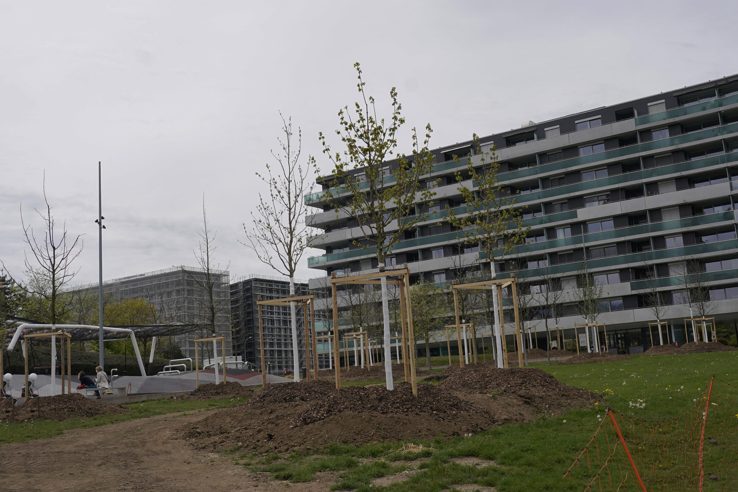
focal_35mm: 37
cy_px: 246
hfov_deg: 51.9
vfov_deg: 35.9
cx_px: 369
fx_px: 758
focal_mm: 25
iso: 100
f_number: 7.1
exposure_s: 1/500
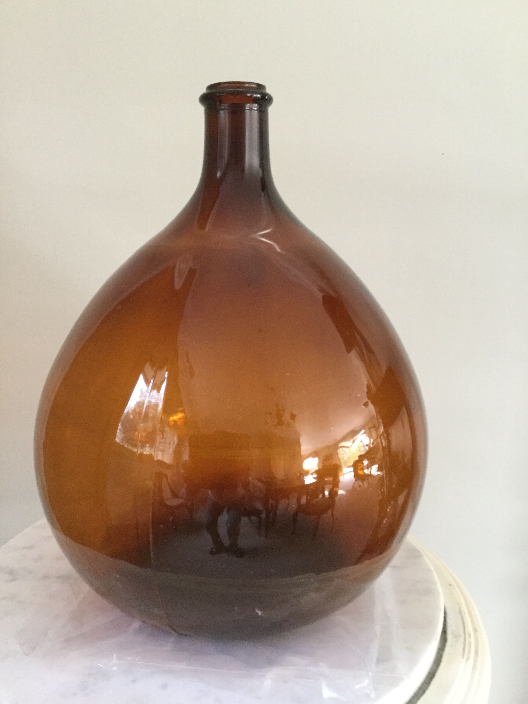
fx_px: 630
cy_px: 352
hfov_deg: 45.4
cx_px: 264
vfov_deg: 58.4
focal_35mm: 31
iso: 200
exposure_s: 1/20
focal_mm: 3.3
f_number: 2.4
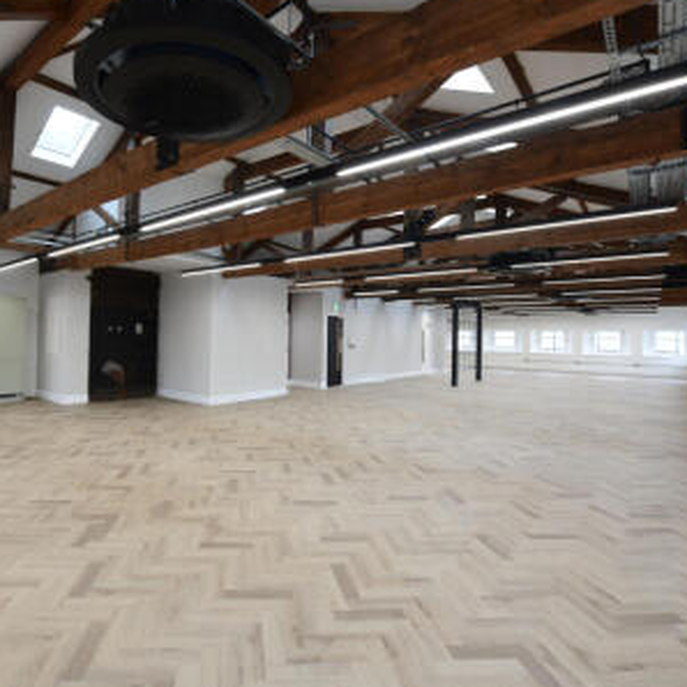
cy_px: 331
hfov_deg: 76.1
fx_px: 427
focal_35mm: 19
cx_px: 251
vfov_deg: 77.7
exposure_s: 1/20
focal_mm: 14
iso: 800
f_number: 11
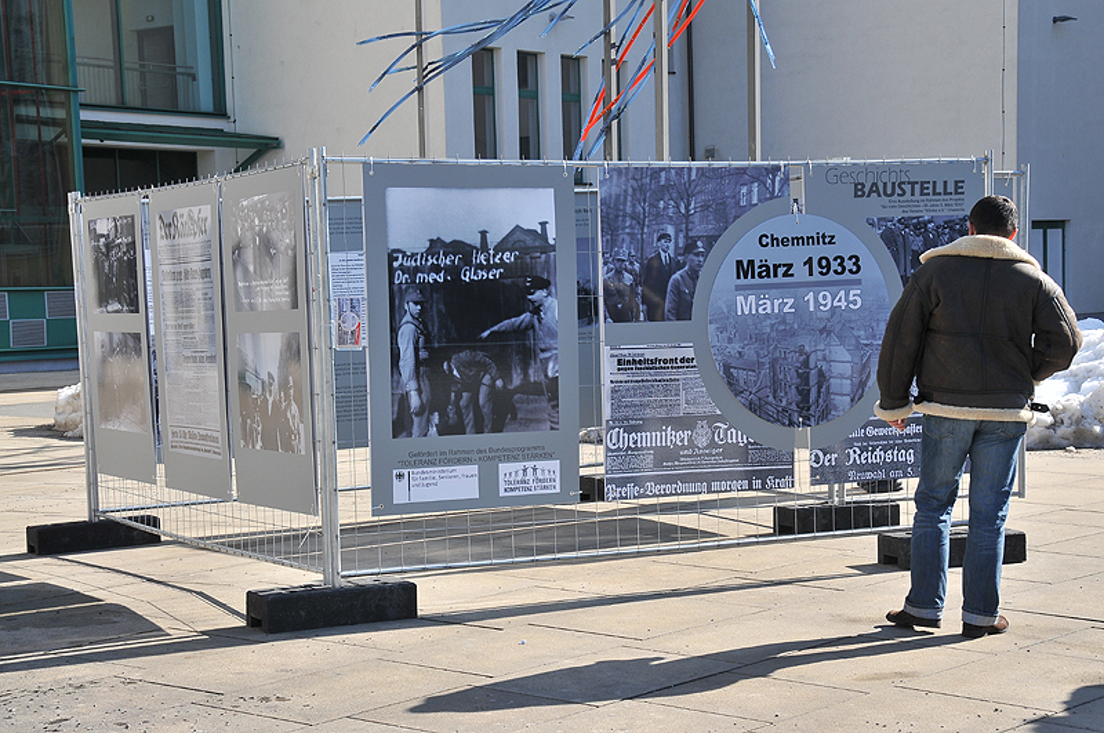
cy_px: 366
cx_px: 552
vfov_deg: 19.7
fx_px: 2113
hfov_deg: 29.3
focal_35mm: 69
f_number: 13
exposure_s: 1/160
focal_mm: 46
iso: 200
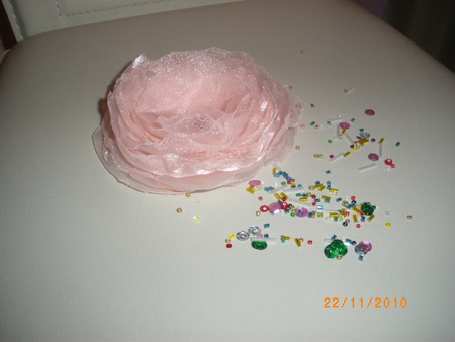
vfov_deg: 39.7
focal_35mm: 36
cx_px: 228
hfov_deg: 51.3
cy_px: 171
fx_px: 473
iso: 200
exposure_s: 1/50
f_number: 3.5
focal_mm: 6.3
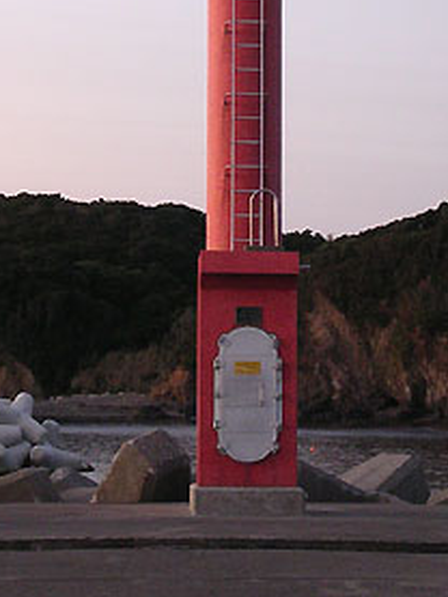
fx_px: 2569
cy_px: 121
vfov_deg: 13.2
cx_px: 250
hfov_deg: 10.0
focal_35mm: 149
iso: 367
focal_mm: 13
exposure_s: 1/3.2
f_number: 4.1
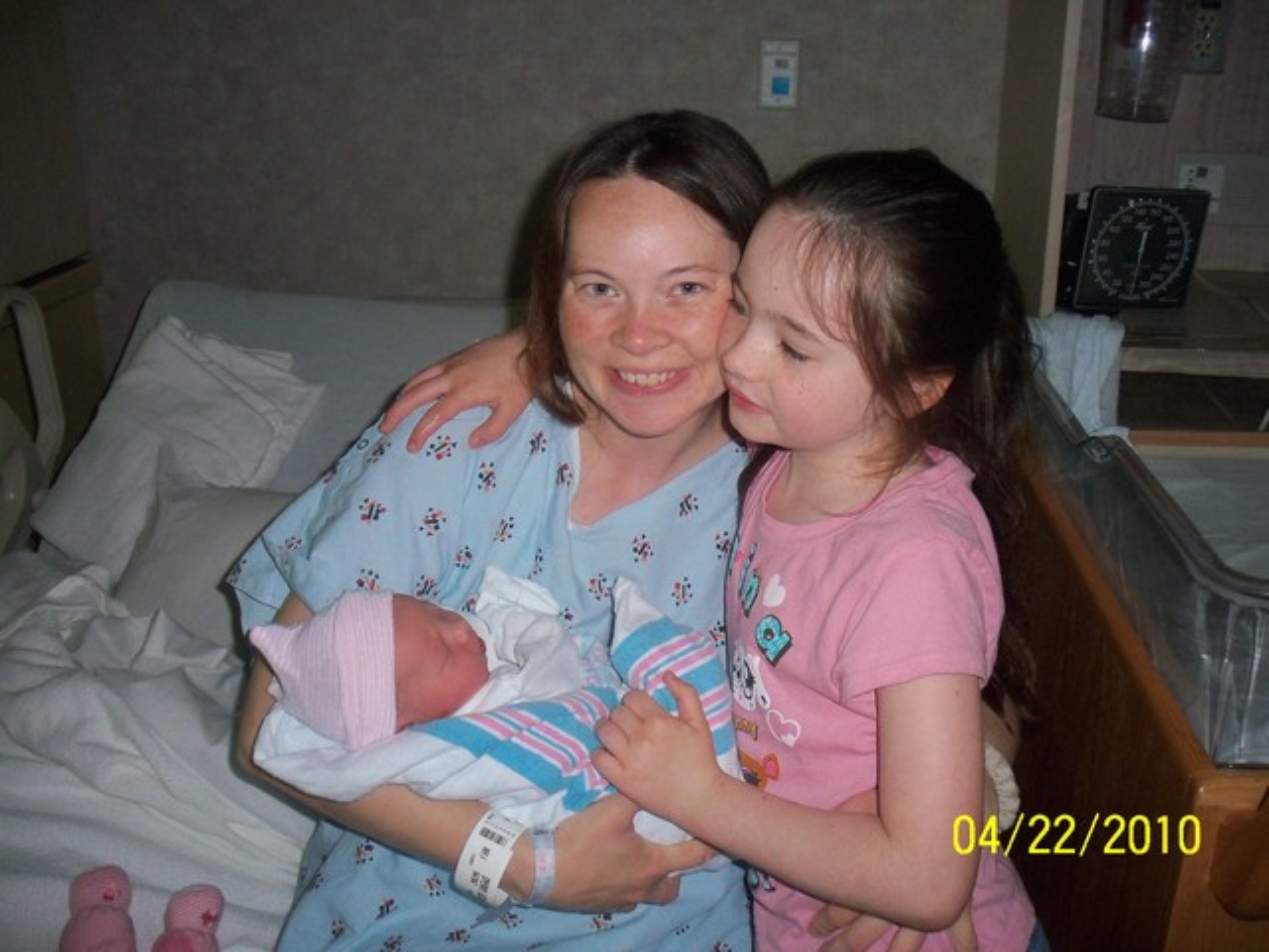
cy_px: 476
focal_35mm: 38
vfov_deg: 37.7
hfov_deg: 49.0
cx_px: 634
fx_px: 1393
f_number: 3.5
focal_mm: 6.3
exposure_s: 1/60
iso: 200
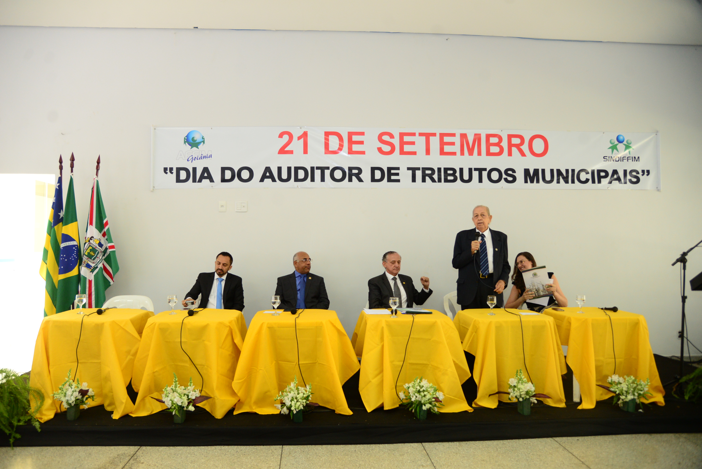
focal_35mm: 24
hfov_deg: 73.7
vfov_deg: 53.2
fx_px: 468
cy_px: 234
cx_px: 351
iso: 1600
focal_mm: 24
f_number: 4
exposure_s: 1/125
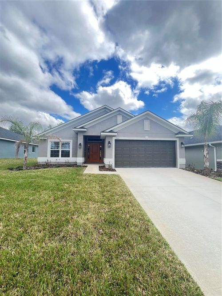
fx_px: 111
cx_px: 111
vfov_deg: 106.2
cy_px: 148
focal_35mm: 13
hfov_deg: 89.9
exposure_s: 1/428
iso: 32
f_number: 1.8
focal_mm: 1.57
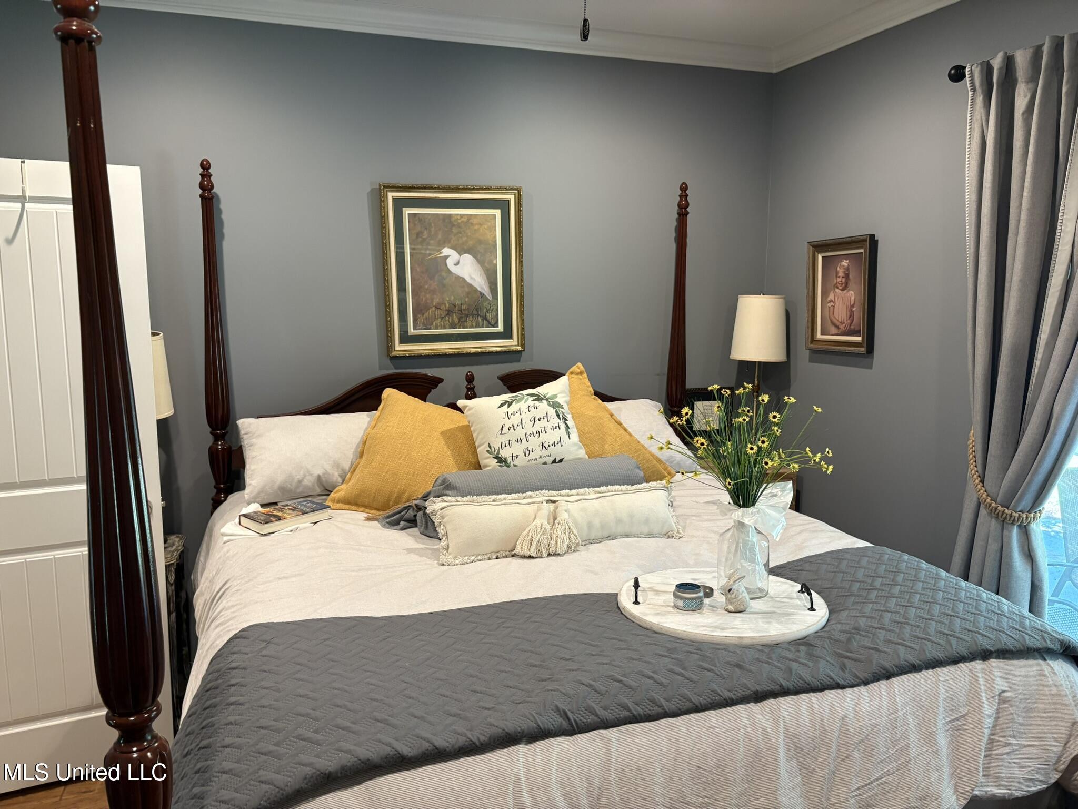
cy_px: 404
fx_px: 810
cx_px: 539
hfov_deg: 67.3
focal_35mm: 26
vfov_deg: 53.1
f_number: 1.6
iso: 200
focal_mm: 5.96
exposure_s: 1/60
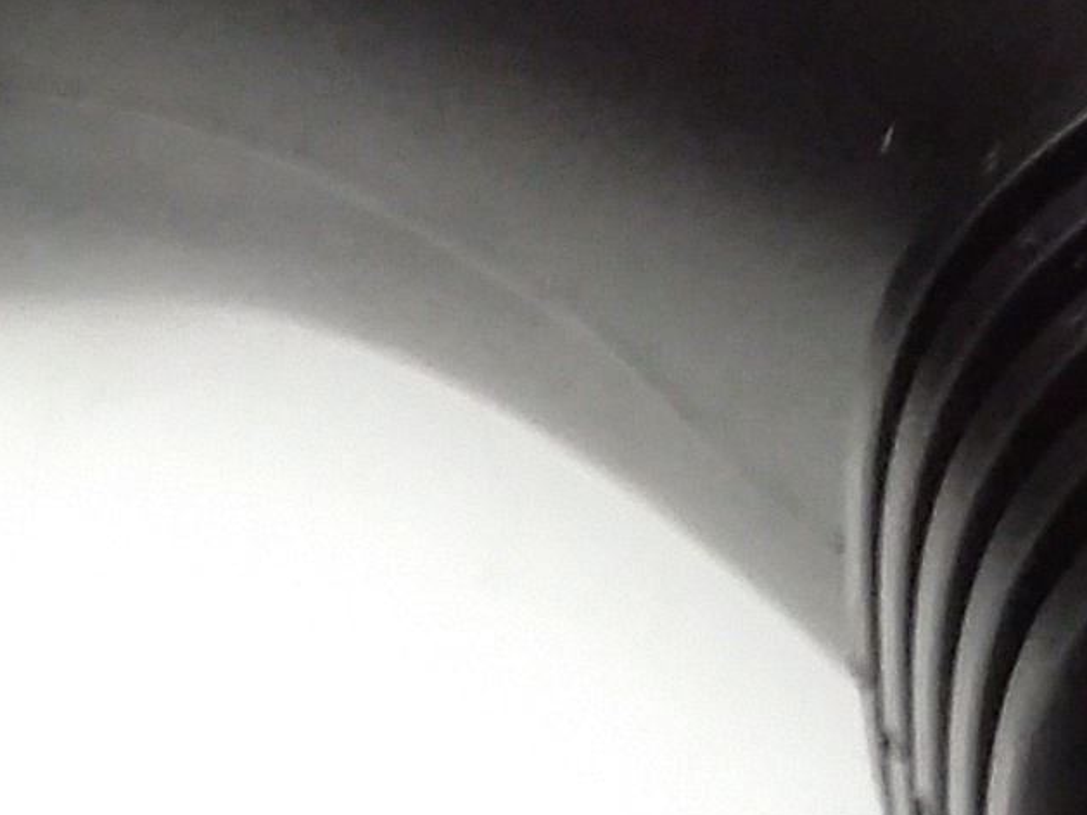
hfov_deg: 11.9
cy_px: 314
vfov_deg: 8.9
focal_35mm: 166
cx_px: 384
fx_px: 5214
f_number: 2.4
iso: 320
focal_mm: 3.4
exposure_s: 1/15
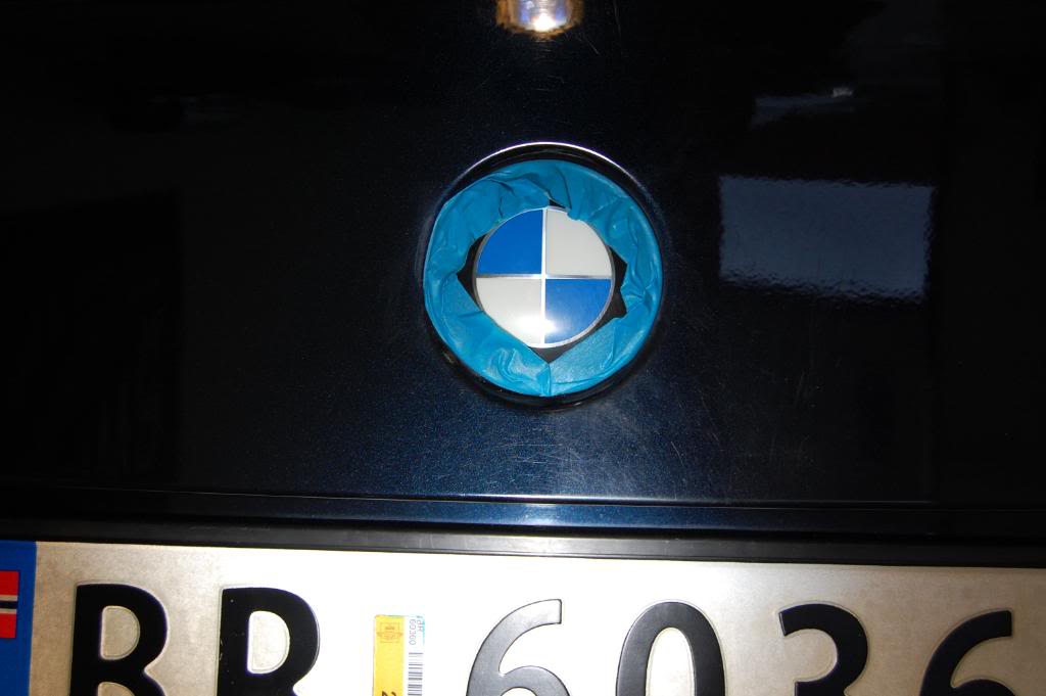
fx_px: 1219
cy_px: 348
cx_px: 523
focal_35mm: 42
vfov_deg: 31.8
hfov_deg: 46.4
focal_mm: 28
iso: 360
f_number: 5.6
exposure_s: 1/125
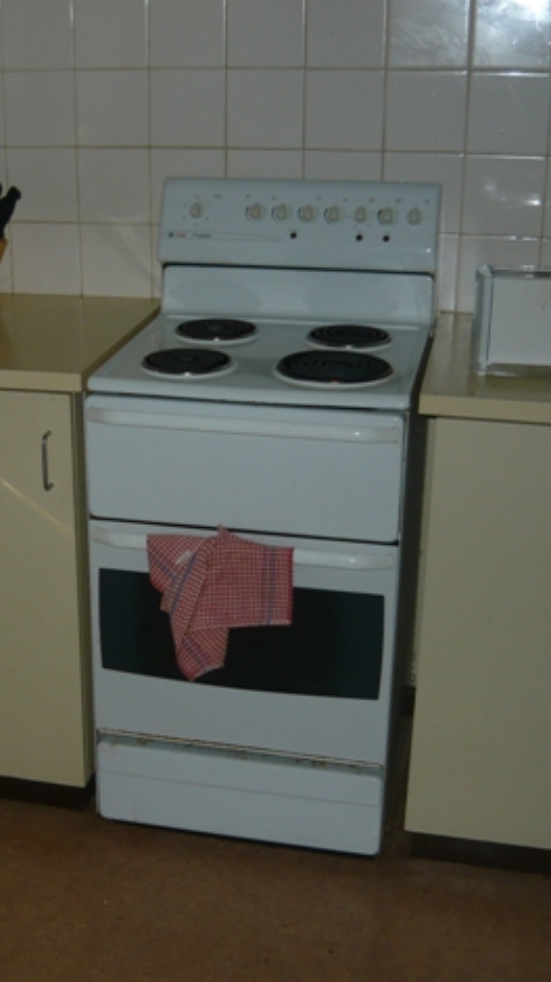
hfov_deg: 24.0
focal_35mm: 49
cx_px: 96
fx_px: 1274
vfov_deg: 42.1
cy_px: 495
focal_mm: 5.5
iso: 100
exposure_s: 1/30
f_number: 2.8
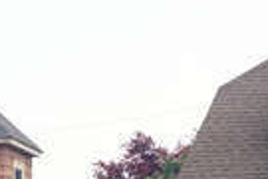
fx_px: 1720
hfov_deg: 8.9
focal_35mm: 231
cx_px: 149
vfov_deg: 5.9
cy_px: 234
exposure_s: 1/100
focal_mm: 26
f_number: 9
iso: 100
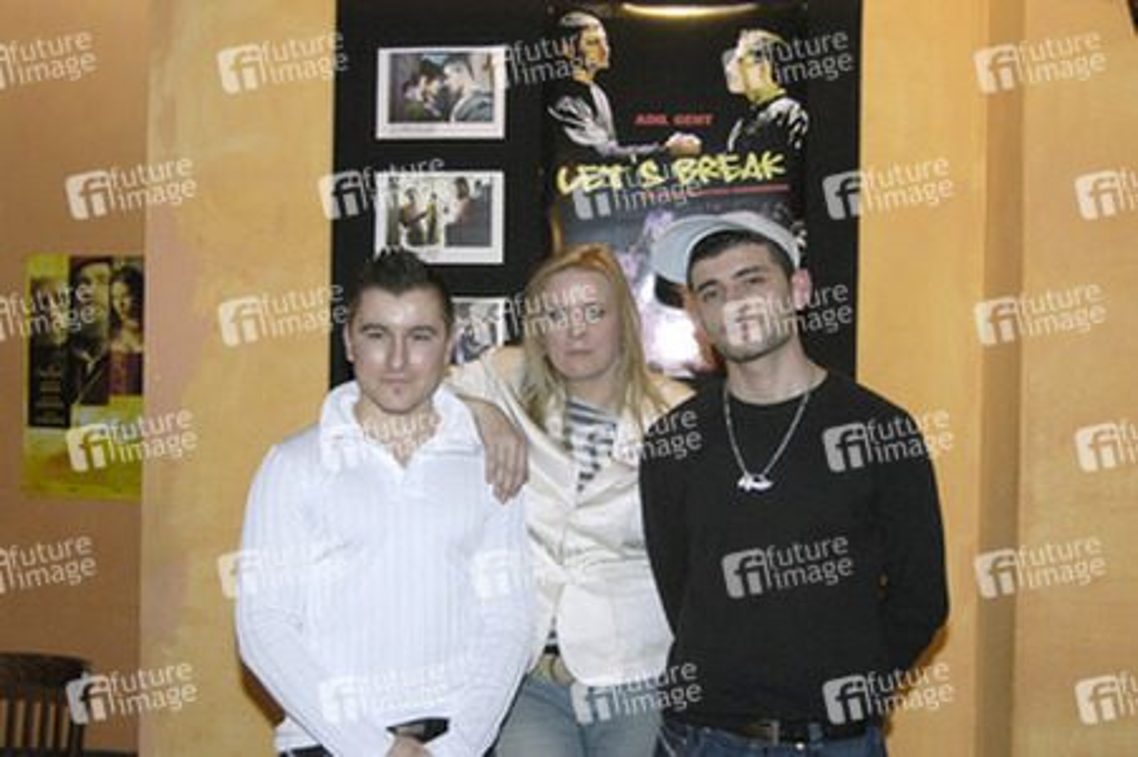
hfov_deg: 41.1
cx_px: 569
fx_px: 1516
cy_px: 378
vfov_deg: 28.0
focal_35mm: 48
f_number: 5
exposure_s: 1/40
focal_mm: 32
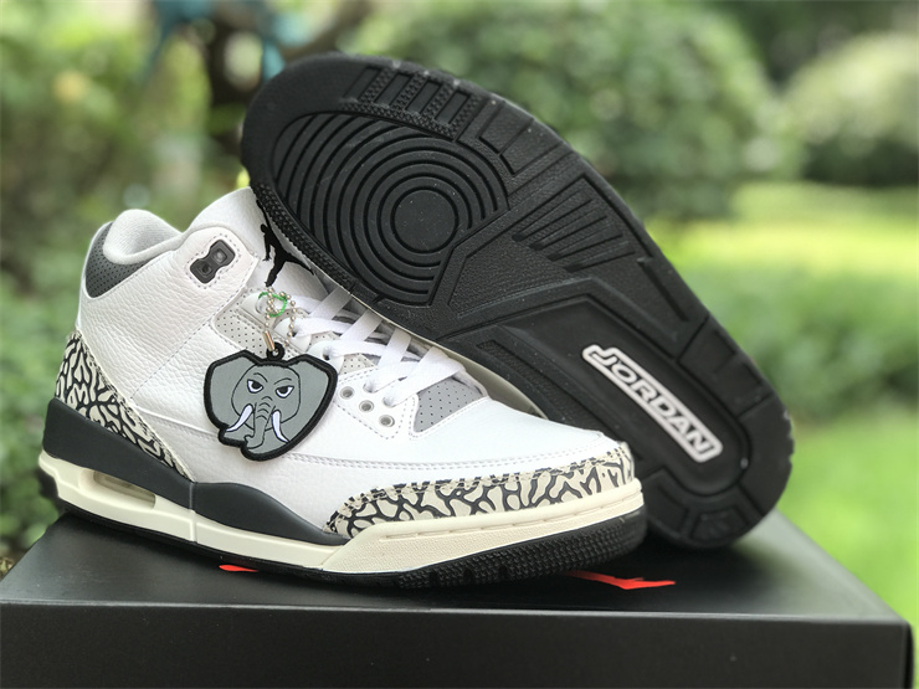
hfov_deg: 33.8
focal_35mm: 57
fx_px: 1513
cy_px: 344
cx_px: 460
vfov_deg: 25.7
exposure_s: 1/94
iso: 20
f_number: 2.8
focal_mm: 6.6
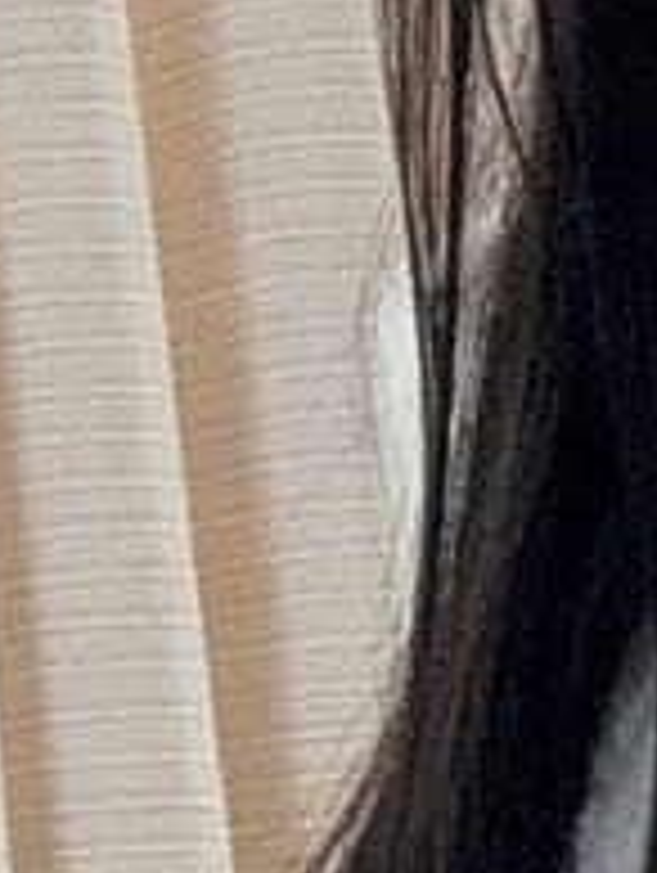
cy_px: 2729
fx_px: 5202
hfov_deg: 6.9
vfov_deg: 8.0
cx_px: 1476
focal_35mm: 206
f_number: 1.9
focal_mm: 2.69
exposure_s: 1/121
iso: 80
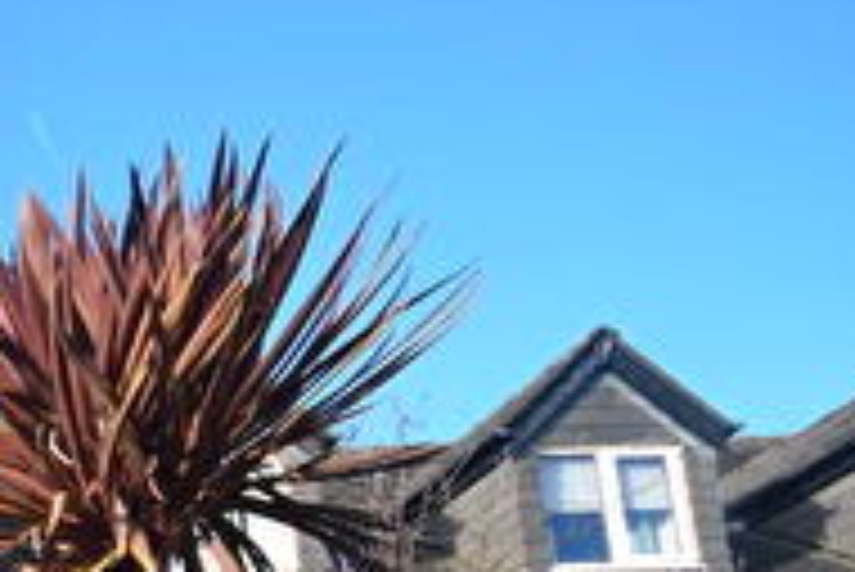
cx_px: -567
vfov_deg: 18.7
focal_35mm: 61
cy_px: 948
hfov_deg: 23.1
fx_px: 1446
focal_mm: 11
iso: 250
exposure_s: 1/250
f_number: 8
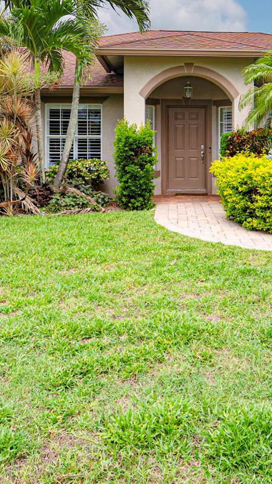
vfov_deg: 53.9
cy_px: 153
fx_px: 462
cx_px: 214
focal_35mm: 36
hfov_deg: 32.0
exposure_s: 1/100
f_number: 7.1
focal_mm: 14
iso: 100
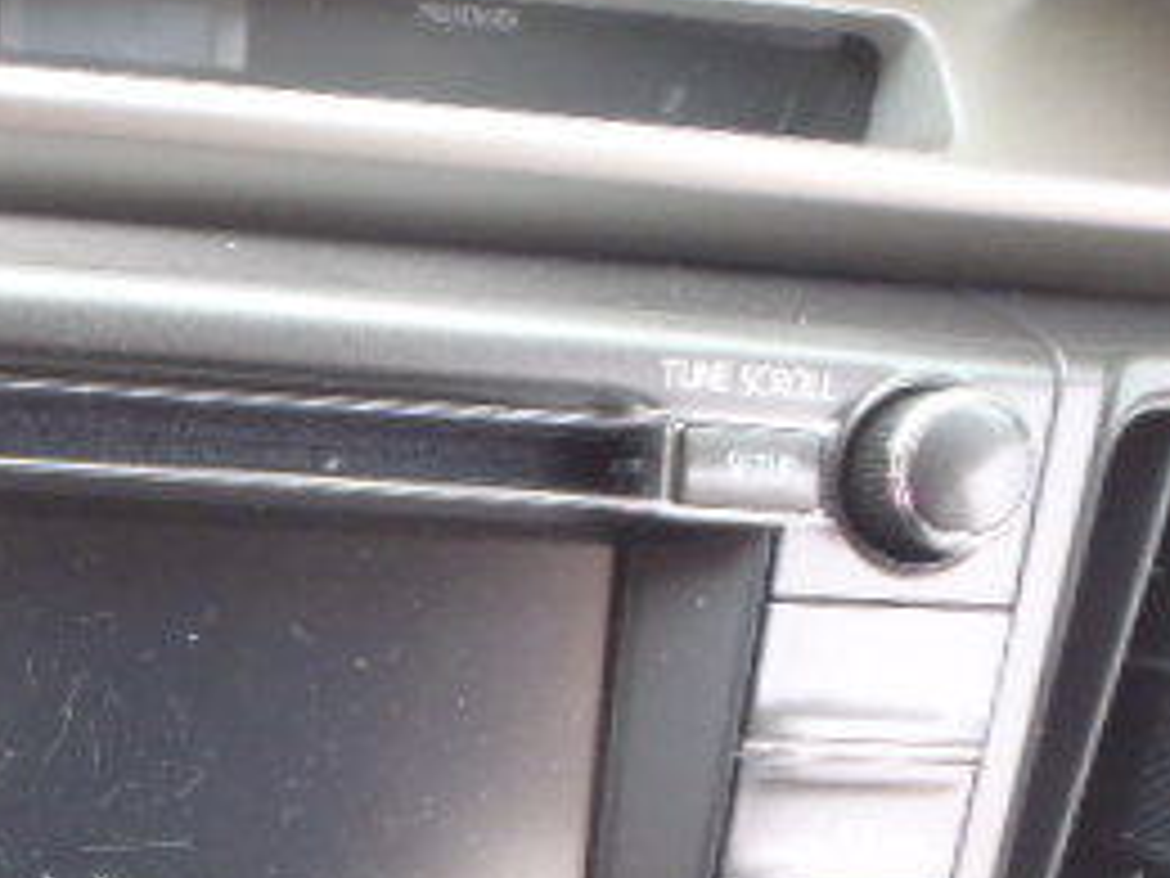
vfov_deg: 20.0
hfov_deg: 26.0
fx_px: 2332
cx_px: -126
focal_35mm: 69
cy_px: 1045
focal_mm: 5
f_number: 3.5
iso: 160
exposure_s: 1/30
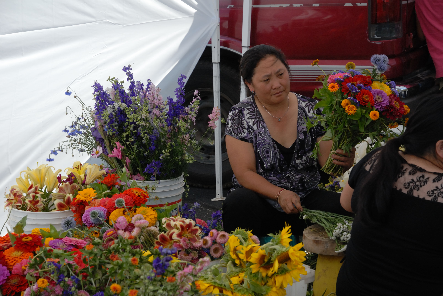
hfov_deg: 19.4
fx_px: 1294
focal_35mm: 105
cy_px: 148
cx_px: 222
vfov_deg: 13.1
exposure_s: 1/640
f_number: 5.6
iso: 400
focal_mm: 70
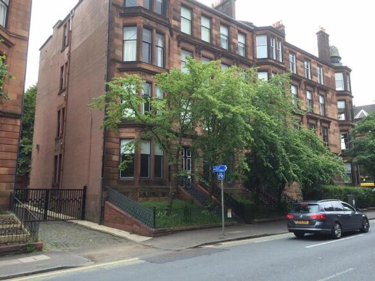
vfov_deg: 46.8
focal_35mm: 30
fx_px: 325
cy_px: 140
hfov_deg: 60.0
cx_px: 188
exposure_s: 1/328
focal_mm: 4.12
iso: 32
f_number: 2.2
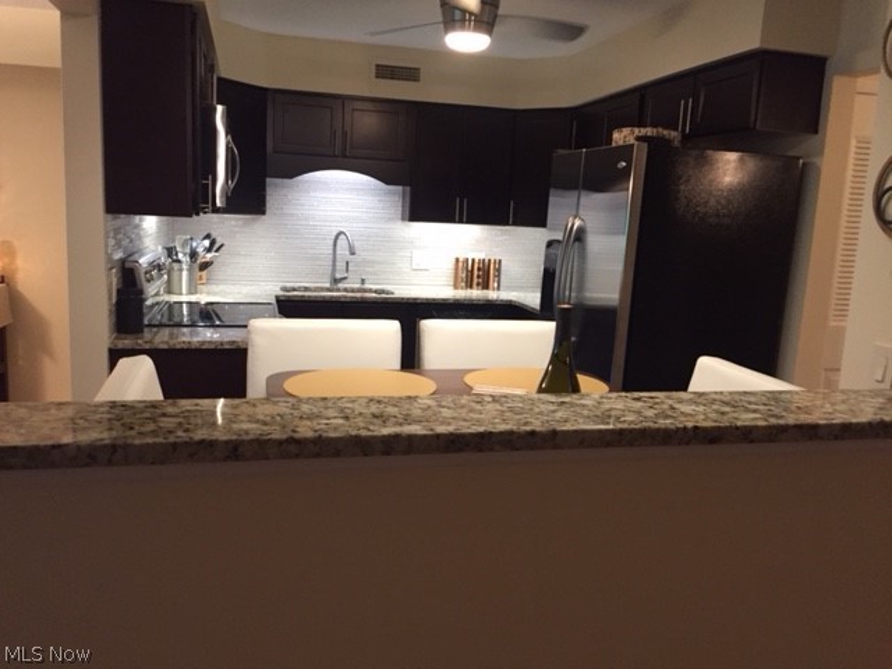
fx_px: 747
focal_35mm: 29
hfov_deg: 61.7
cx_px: 446
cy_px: 334
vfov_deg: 48.2
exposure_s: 1/30
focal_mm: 4.15
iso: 200
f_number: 2.2
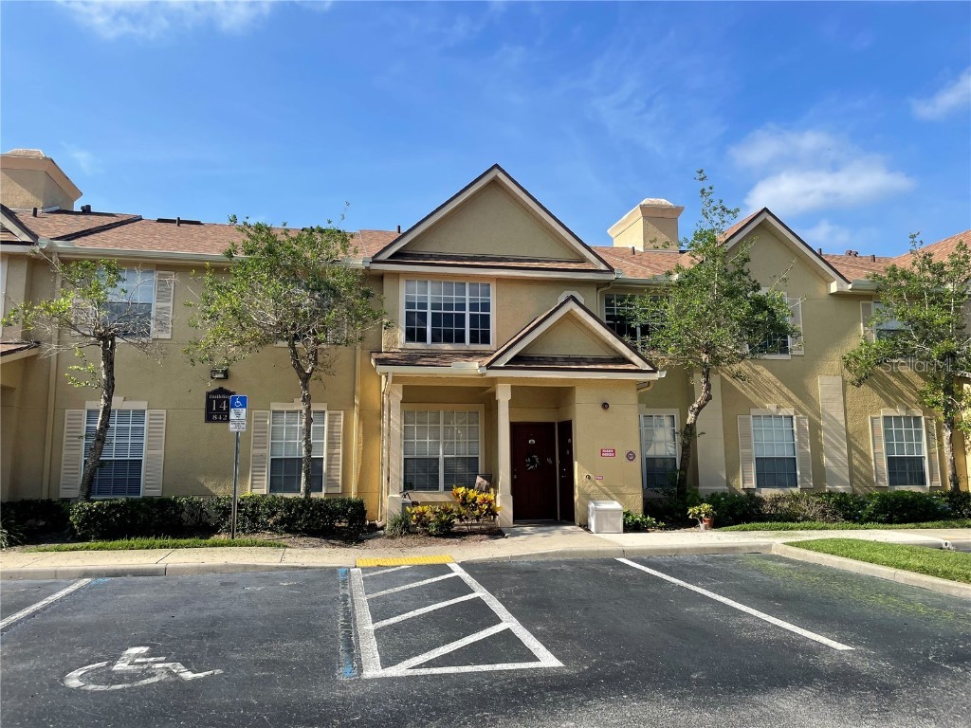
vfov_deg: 53.1
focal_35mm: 26
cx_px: 486
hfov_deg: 67.3
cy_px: 364
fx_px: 729
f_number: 1.6
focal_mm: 4.2
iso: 32
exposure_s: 1/2618
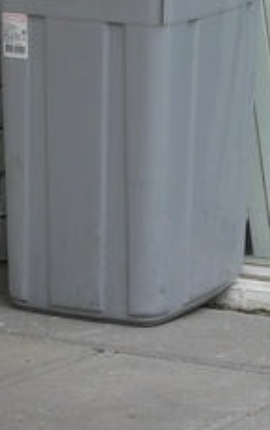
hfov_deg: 5.9
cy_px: -69
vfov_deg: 9.4
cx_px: 395
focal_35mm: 220
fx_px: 2582
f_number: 2.5
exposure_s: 1/1600
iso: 160
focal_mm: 20
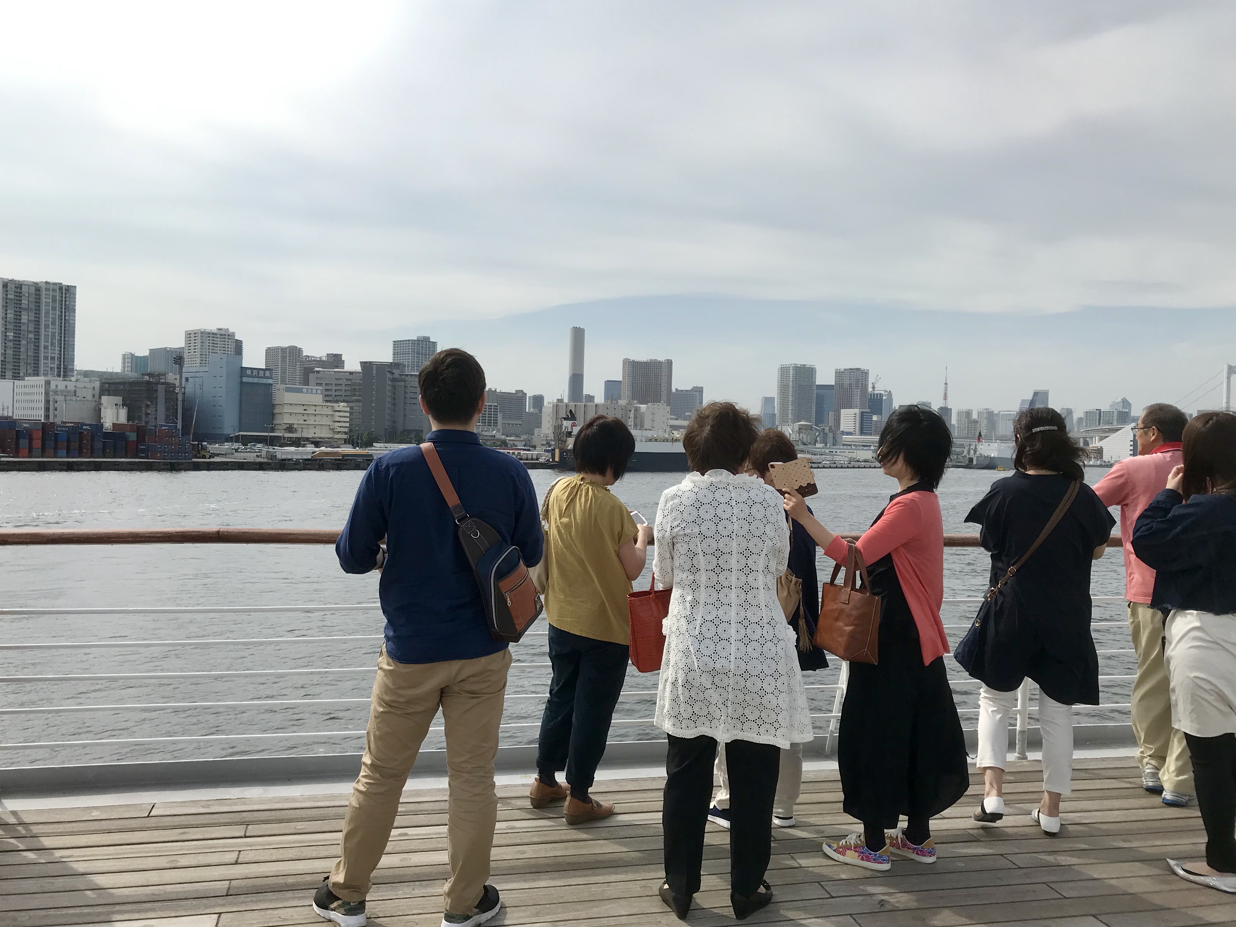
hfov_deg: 61.7
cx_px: 603
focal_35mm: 29
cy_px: 457
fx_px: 1036
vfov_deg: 48.2
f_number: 1.8
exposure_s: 1/2591
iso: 20
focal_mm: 3.99
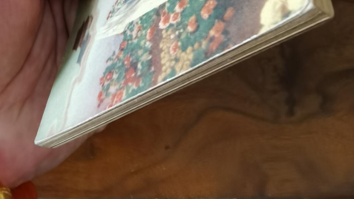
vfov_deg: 25.2
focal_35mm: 44
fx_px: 413
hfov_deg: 46.3
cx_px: 198
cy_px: -19
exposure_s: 1/25
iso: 500
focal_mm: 2.26
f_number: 2.2
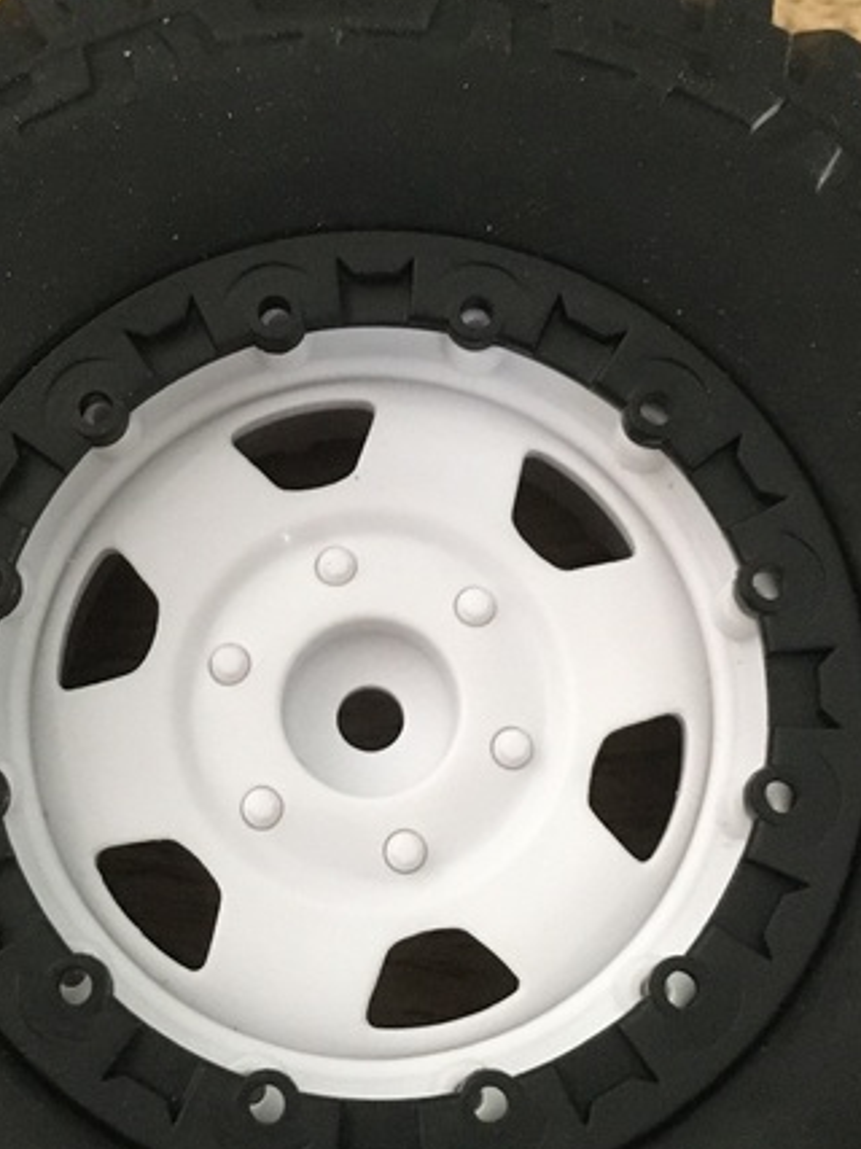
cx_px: 327
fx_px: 1924
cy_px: 483
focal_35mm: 58
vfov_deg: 33.2
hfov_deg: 25.2
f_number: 2.2
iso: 320
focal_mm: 4.15
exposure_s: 1/17
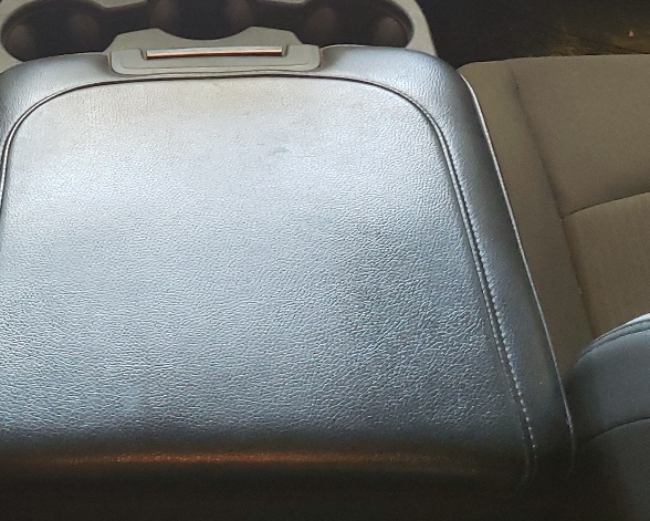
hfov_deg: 27.0
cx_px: 135
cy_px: 20
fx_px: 1328
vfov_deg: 21.5
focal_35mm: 69
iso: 292
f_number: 1.5
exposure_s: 1/40
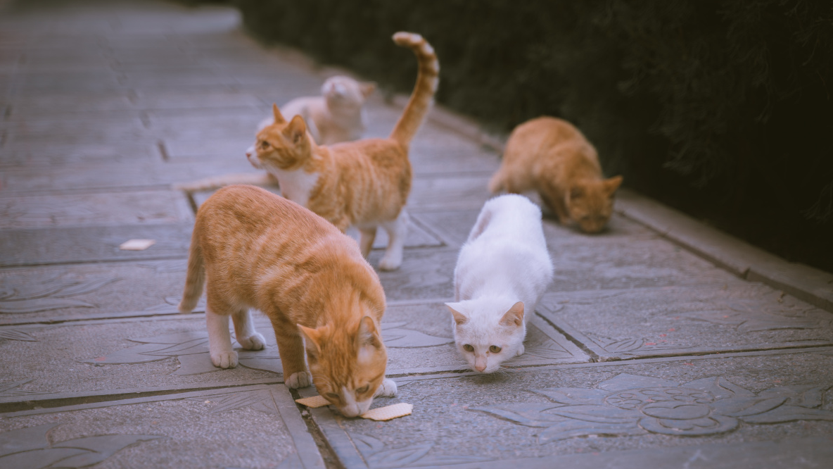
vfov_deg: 17.5
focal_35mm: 69
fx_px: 1524
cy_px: 268
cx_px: 421
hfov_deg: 30.6
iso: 100
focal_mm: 65
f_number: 3.2
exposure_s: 1/100
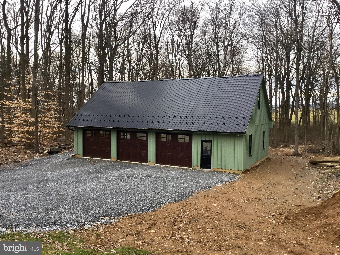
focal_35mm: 31
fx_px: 304
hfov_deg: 58.4
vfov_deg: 45.4
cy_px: 128
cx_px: 170
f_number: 2.4
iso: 32
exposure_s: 1/120
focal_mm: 3.3
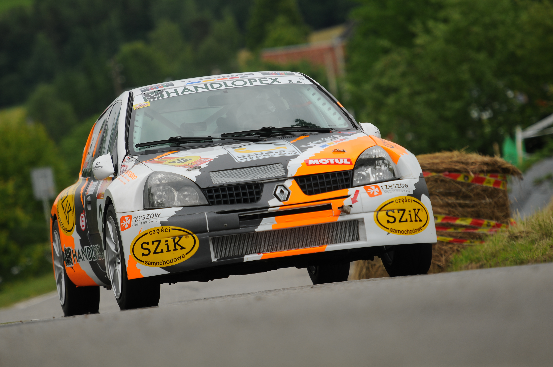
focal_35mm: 262
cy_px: 184
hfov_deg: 7.9
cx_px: 276
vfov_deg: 5.2
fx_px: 4027
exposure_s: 1/1250
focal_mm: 175
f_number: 2.8
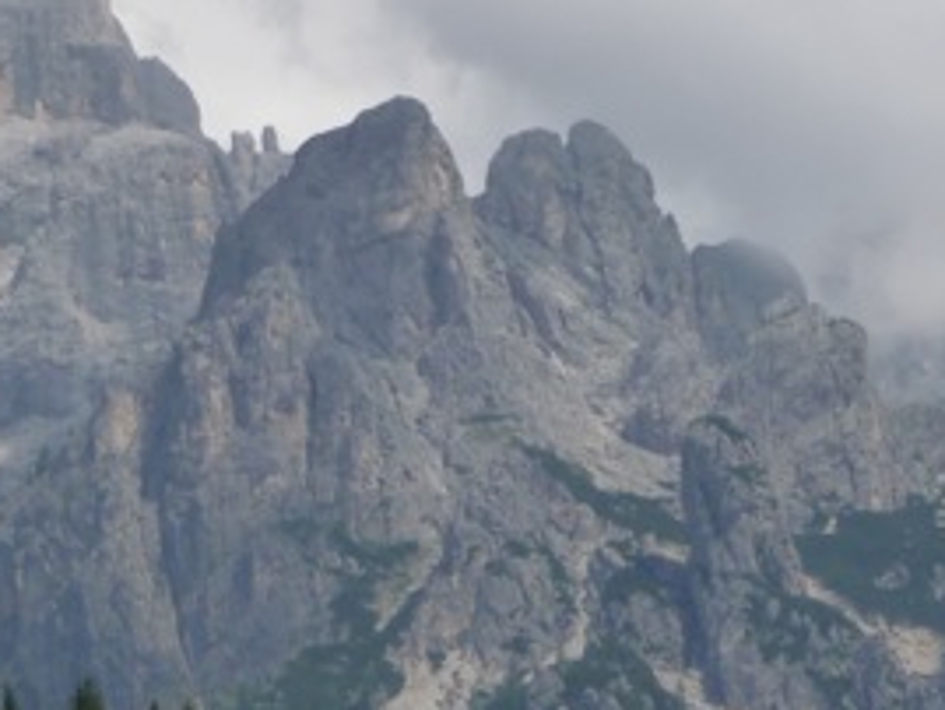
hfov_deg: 9.3
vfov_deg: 7.0
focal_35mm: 212
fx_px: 5790
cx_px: 137
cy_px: 323
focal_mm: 15.2
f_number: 4.7
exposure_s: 1/1300
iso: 160
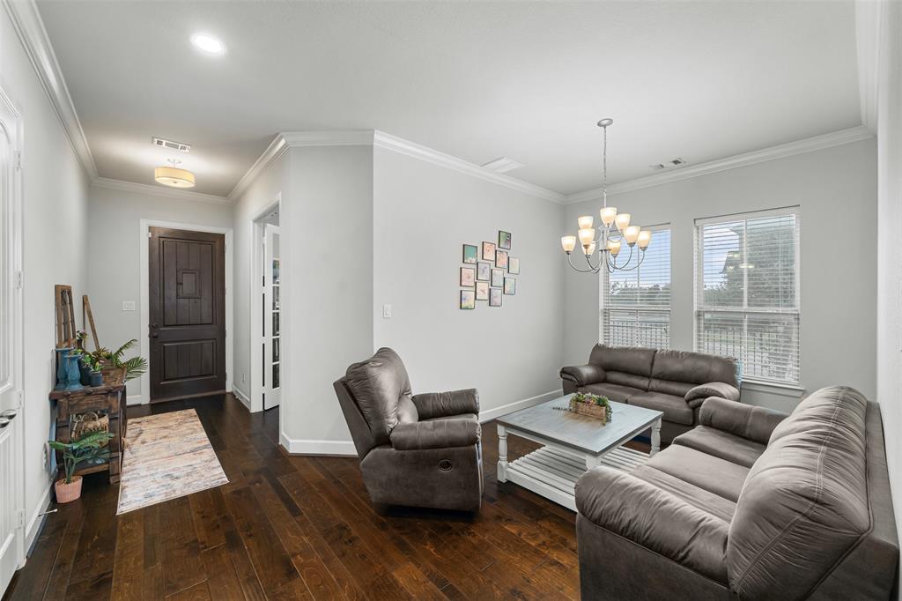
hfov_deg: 108.3
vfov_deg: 85.4
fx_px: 326
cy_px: 300
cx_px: 451
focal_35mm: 13
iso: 400
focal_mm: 13
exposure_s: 1/1.25
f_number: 8
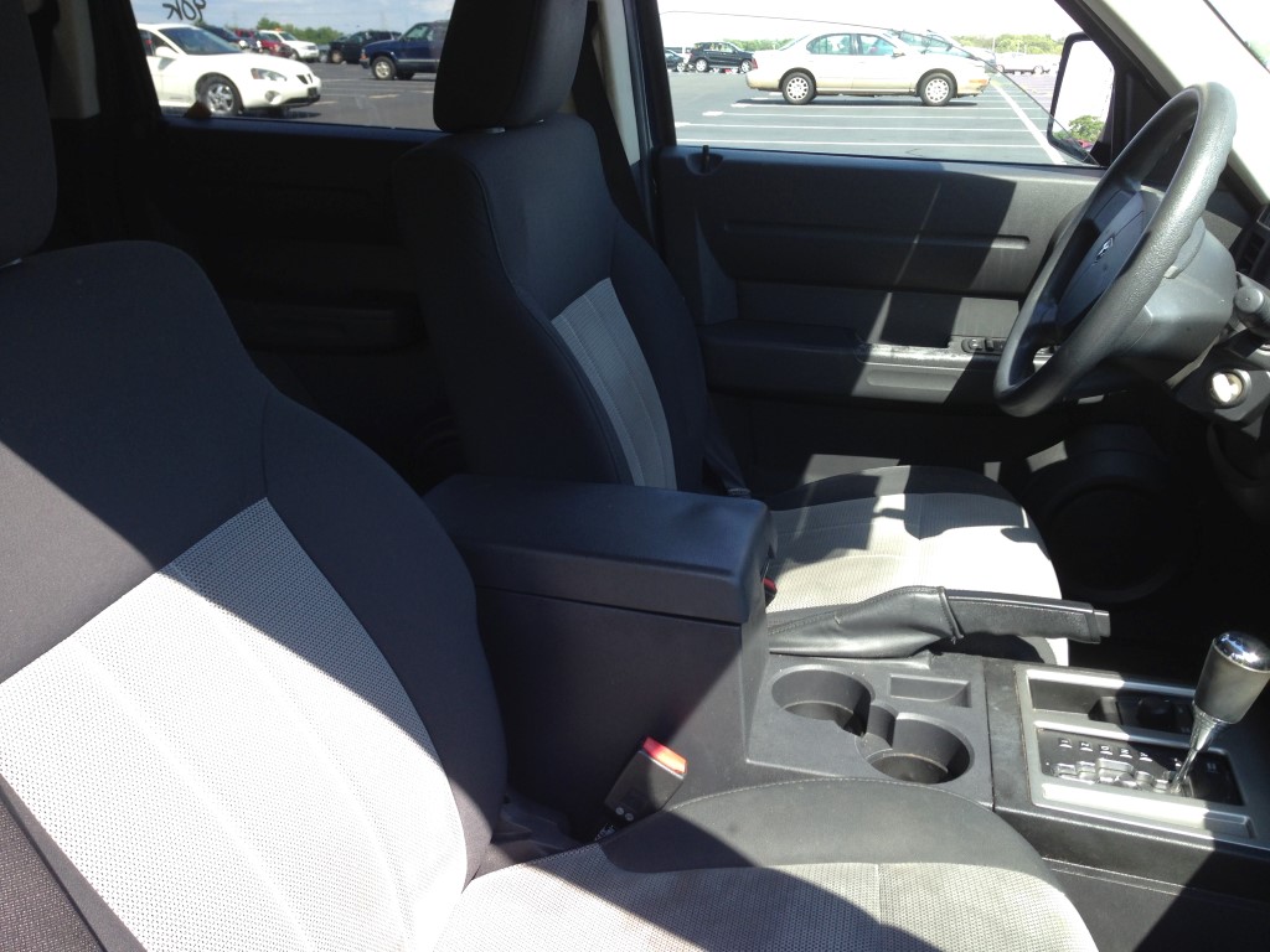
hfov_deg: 55.4
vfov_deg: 42.9
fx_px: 1211
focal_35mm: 33
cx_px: 635
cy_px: 476
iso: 50
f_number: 2.4
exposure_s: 1/239
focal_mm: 4.12
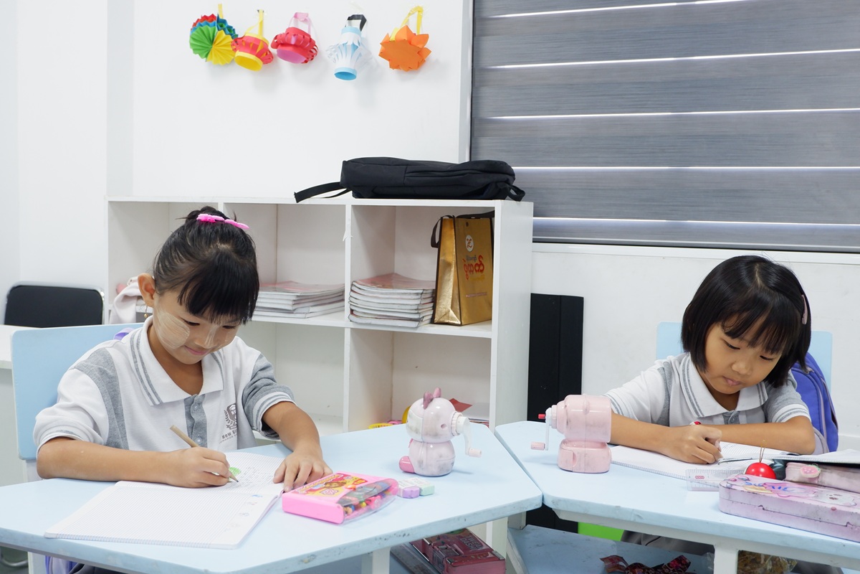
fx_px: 860
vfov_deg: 36.9
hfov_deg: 53.1
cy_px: 287
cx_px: 430
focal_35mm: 36
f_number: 4.4
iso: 800
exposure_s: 1/34
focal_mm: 24.2
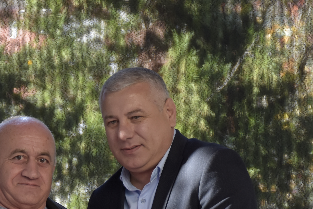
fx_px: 2818
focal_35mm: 324
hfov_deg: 6.4
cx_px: 97
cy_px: 199
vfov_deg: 4.2
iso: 640
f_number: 6.3
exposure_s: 1/200
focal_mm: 90
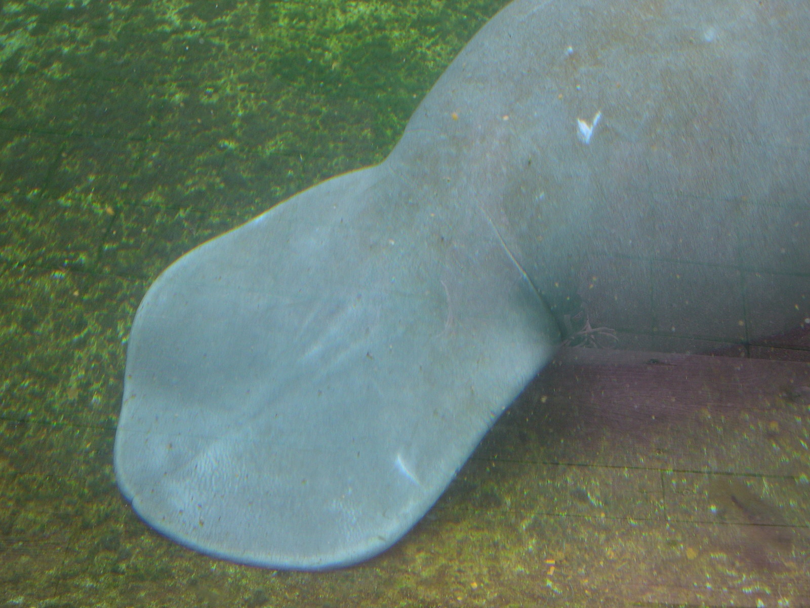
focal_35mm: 38
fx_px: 889
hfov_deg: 49.0
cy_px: 304
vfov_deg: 37.7
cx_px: 405
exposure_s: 1/15
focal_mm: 8
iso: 100
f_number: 2.8
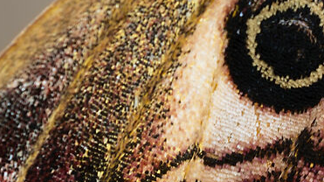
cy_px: -65
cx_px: 738
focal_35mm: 1018
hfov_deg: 2.1
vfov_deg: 1.2
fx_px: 8739
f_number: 11
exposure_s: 1/13
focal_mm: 150
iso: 250
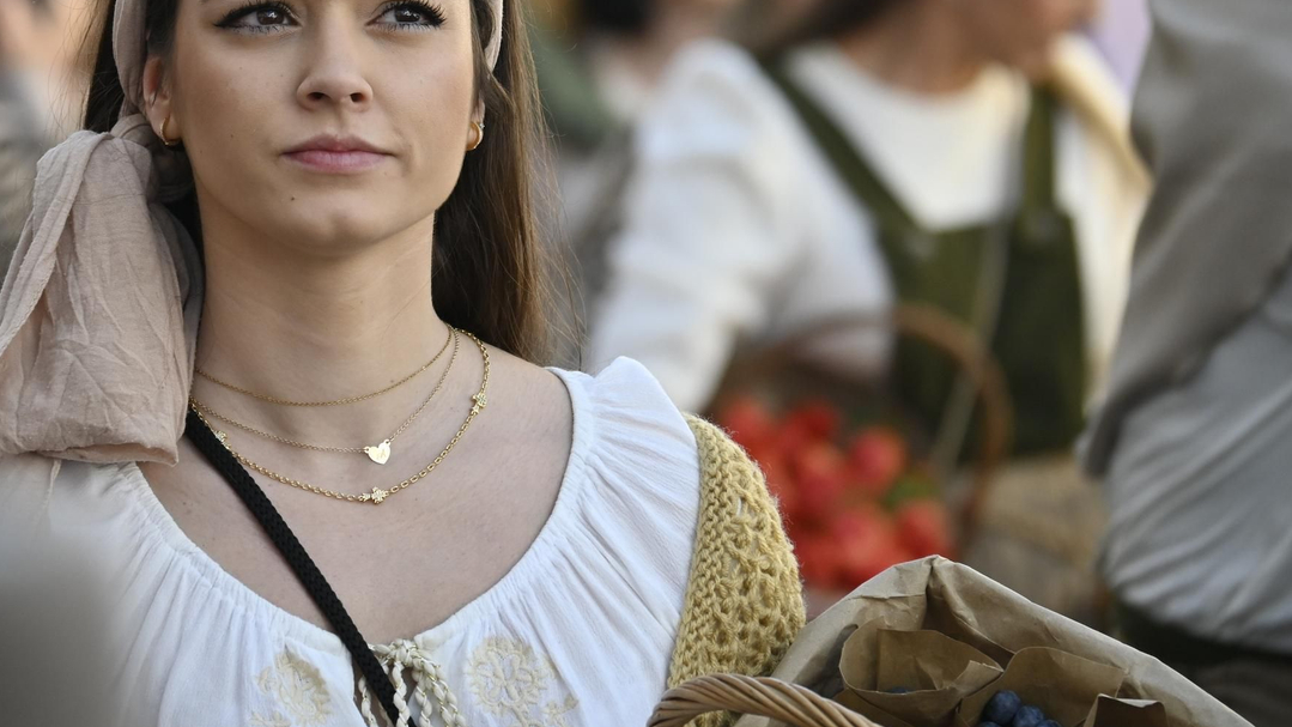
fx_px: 15965
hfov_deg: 4.6
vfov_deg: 2.6
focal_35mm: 466
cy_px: 114
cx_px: 483
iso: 400
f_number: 6
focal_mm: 200
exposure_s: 1/500
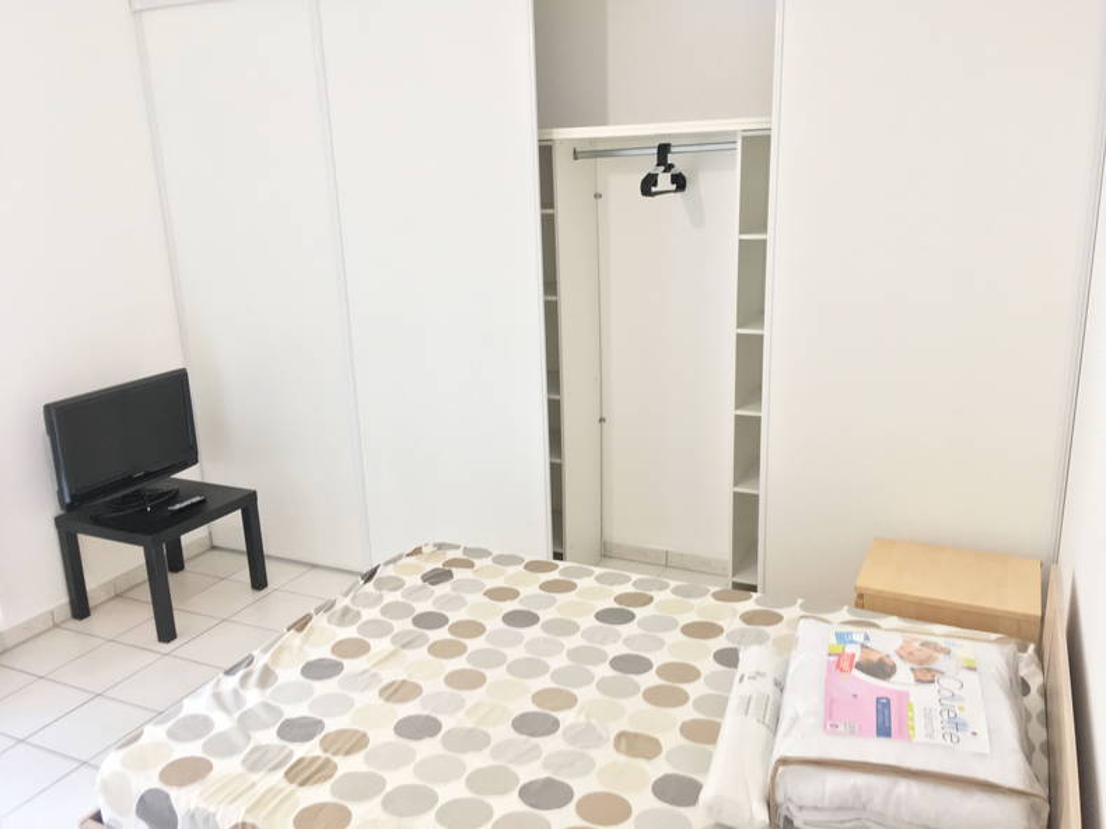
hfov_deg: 61.7
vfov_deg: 48.2
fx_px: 926
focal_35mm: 29
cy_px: 414
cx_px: 553
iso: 50
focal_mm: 4.15
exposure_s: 1/33
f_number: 2.2
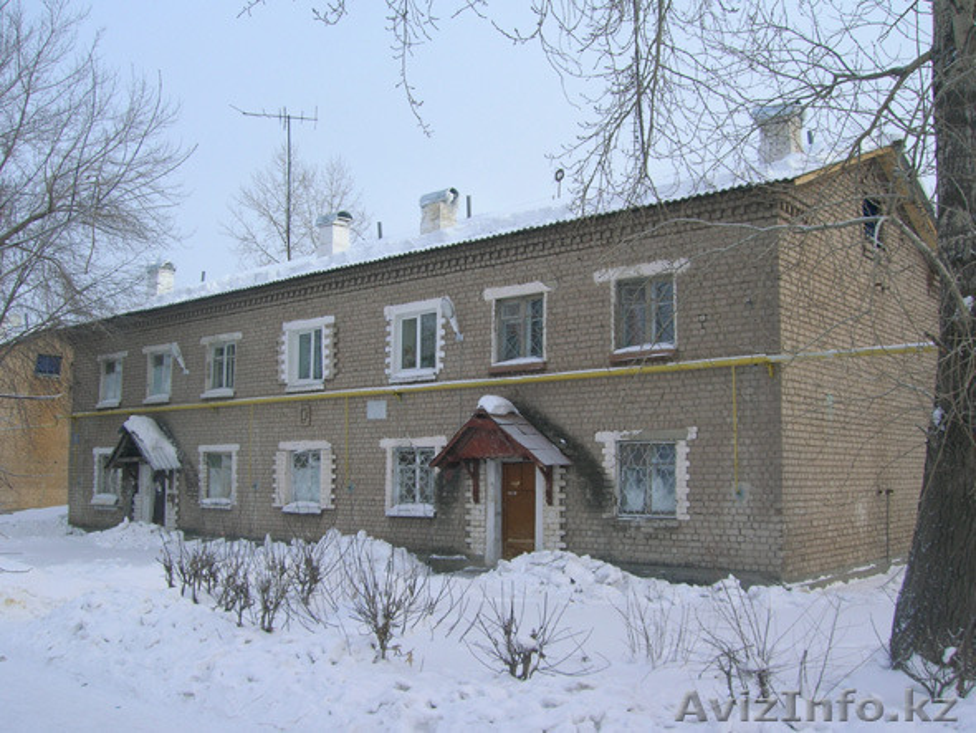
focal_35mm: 34
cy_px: 366
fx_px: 959
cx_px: 488
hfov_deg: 53.9
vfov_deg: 41.8
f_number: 4.9
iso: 50
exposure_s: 1/212
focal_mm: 5.7
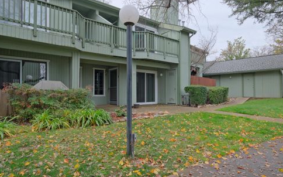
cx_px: 140
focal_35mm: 20
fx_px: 154
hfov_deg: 85.1
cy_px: 92
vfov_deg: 59.6
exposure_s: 1/75
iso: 500
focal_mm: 12.6
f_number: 8
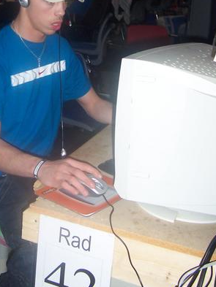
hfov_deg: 25.4
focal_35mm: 57
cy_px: 61
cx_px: 60
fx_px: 474
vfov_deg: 32.9
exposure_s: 1/30
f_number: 2.8
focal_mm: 5.6
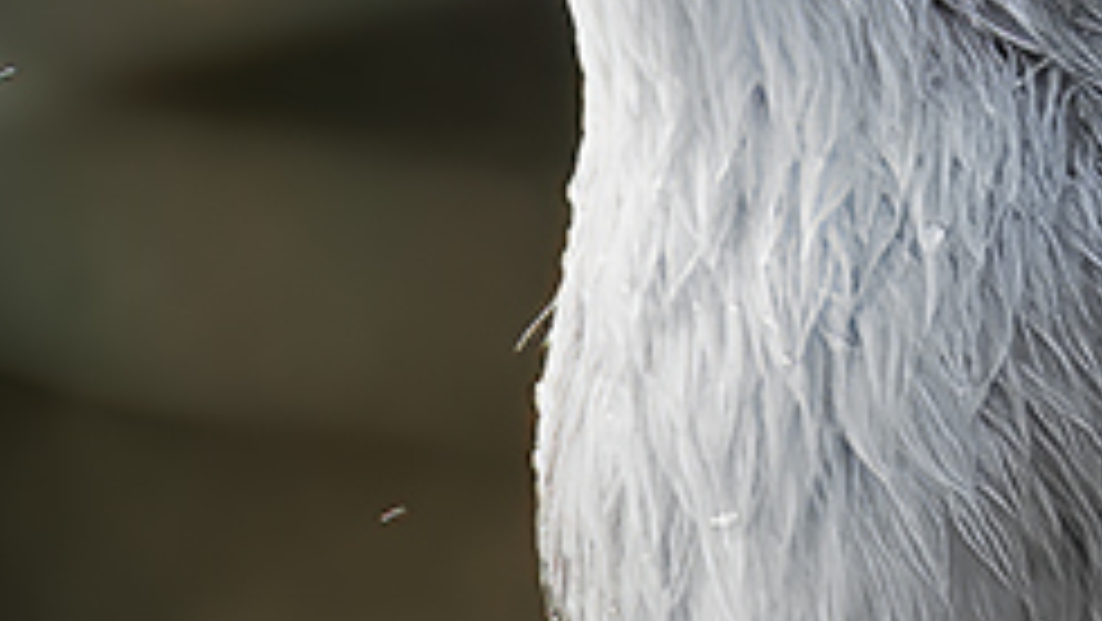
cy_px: 369
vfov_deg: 0.2
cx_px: 841
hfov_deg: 0.3
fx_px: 202302
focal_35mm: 6921
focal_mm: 600
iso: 10000
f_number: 8
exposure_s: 1/2500
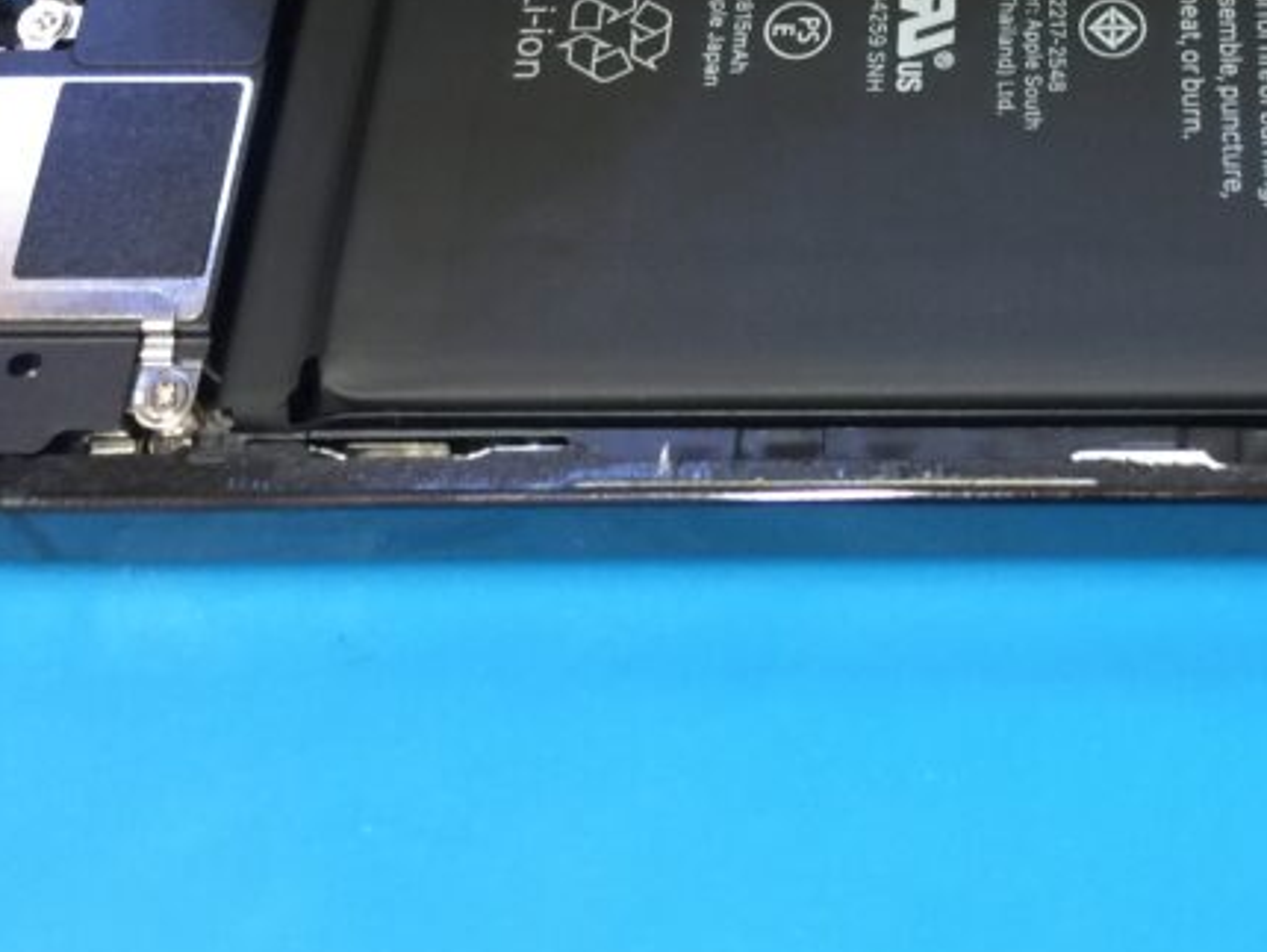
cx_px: 1149
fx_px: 2527
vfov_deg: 20.4
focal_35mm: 69
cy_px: -88
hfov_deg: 27.1
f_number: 2.2
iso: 80
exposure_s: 1/15
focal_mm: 4.15
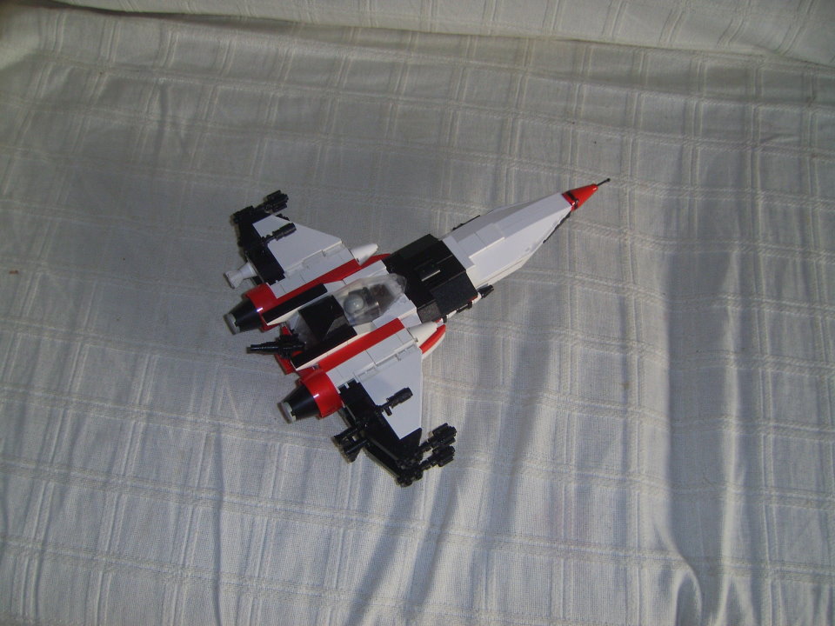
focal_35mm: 38
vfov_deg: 37.7
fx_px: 917
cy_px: 313
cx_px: 418
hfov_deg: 49.0
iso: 100
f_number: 2.8
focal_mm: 7.8
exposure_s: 1/30
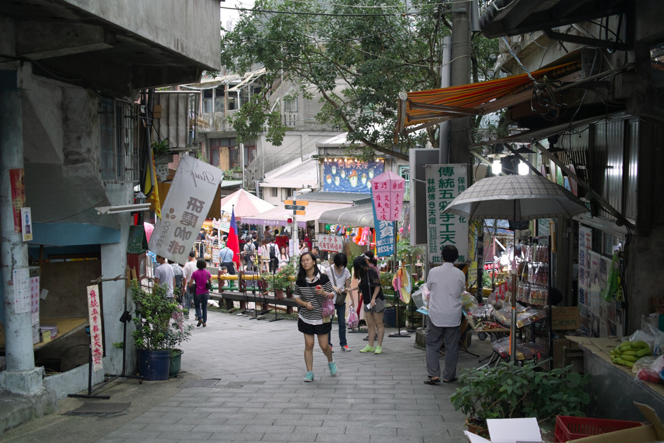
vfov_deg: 32.6
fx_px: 756
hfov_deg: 47.4
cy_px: 222
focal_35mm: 41
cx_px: 332
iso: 100
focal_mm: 24.2
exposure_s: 1/30
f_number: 2.8
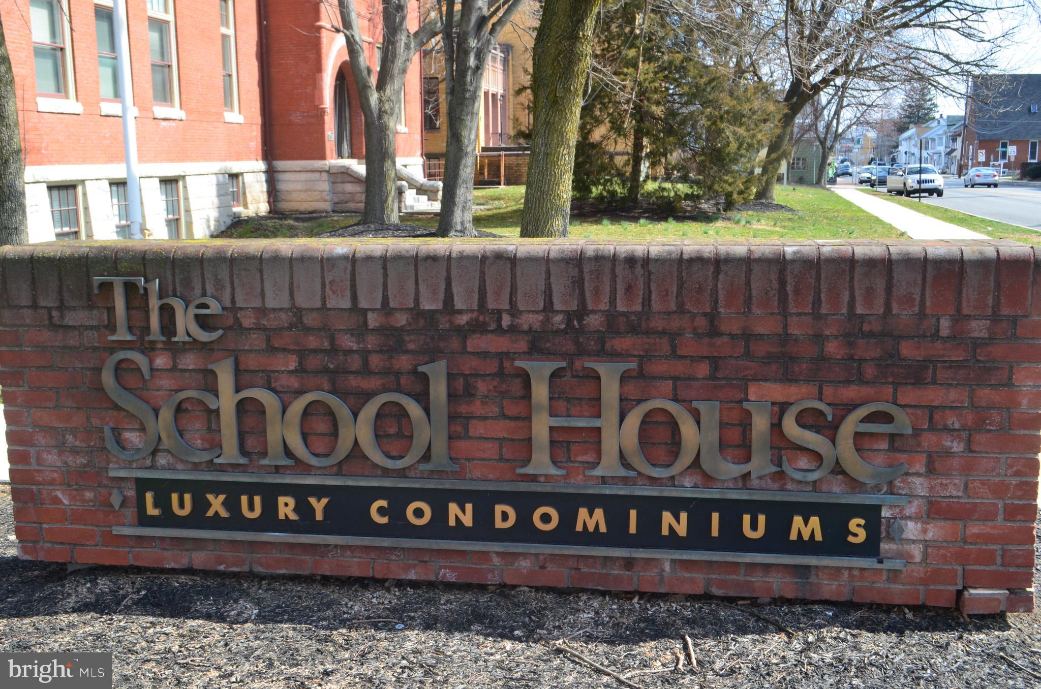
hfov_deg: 49.6
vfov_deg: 34.1
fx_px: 1125
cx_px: 520
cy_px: 344
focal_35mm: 39
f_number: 9
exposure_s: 1/160
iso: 400
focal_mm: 26
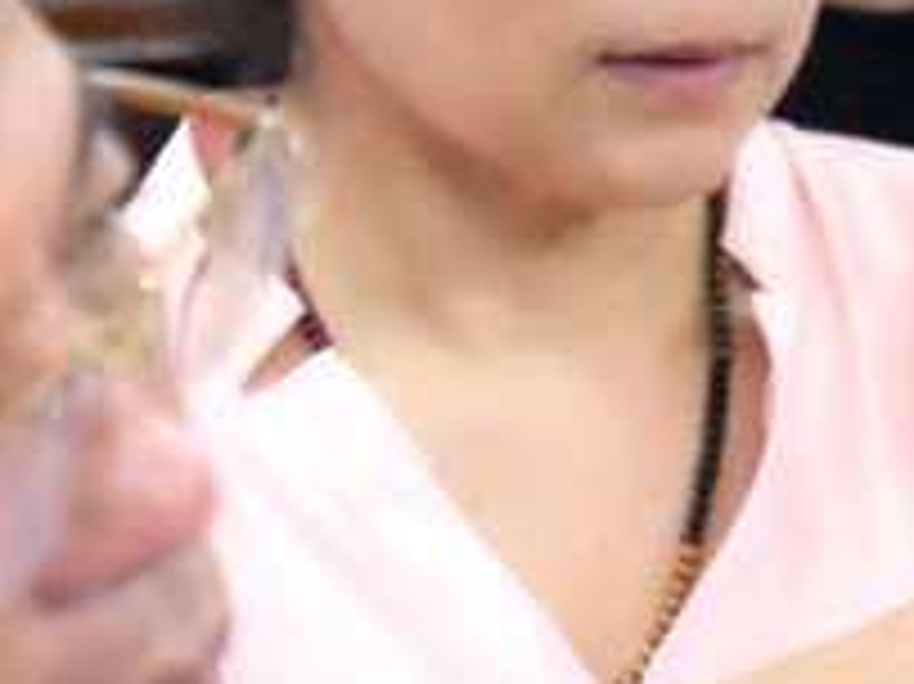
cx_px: 1049
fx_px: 12191
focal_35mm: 462
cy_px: 184
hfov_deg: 4.3
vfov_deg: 3.2
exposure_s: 1/30
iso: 12800
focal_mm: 98.6
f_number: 5.6
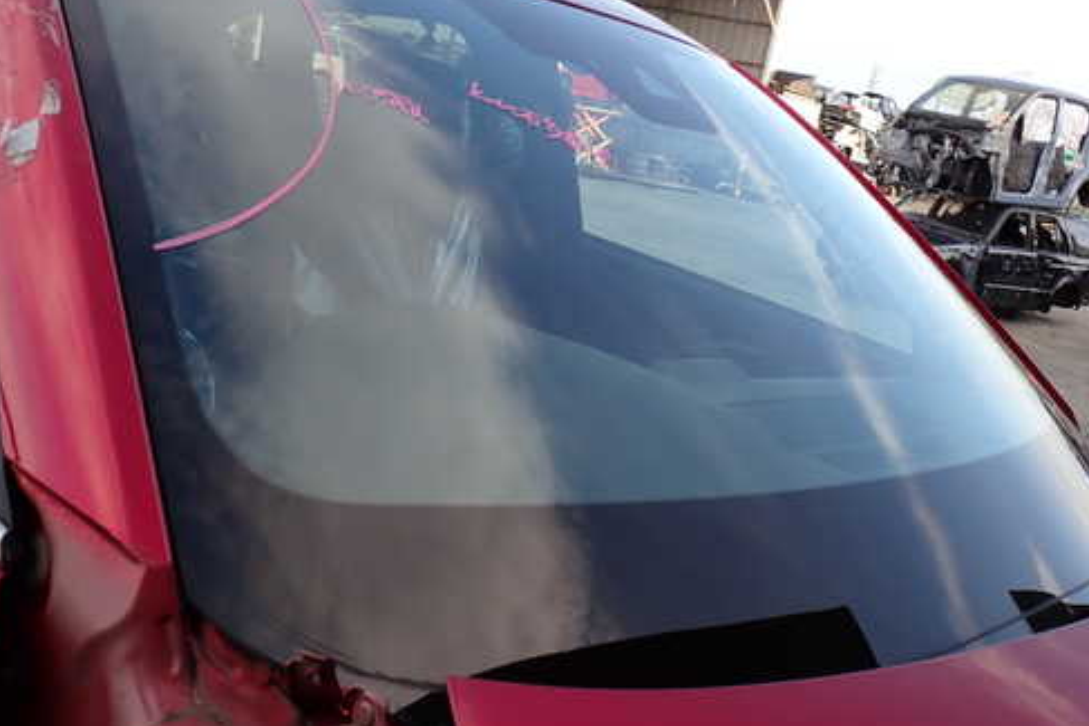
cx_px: 581
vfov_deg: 32.6
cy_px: 295
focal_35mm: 41
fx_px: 1241
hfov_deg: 47.4
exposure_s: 1/250
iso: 100
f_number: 3.2
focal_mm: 5.79
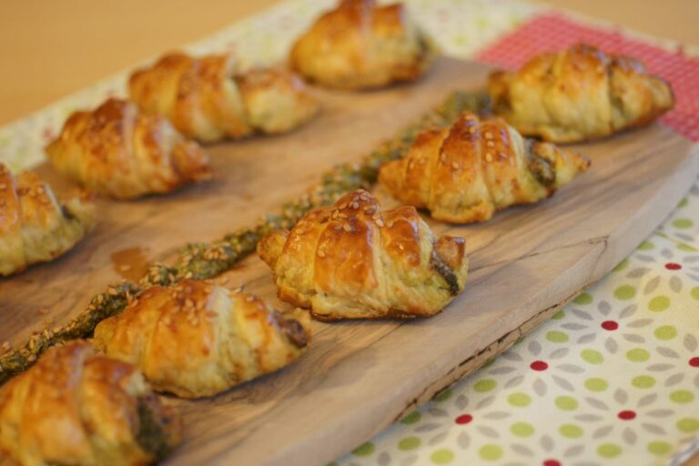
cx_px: 350
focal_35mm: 75
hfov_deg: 27.0
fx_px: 1456
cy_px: 233
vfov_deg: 18.2
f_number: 2.8
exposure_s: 1/40
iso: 800
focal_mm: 50
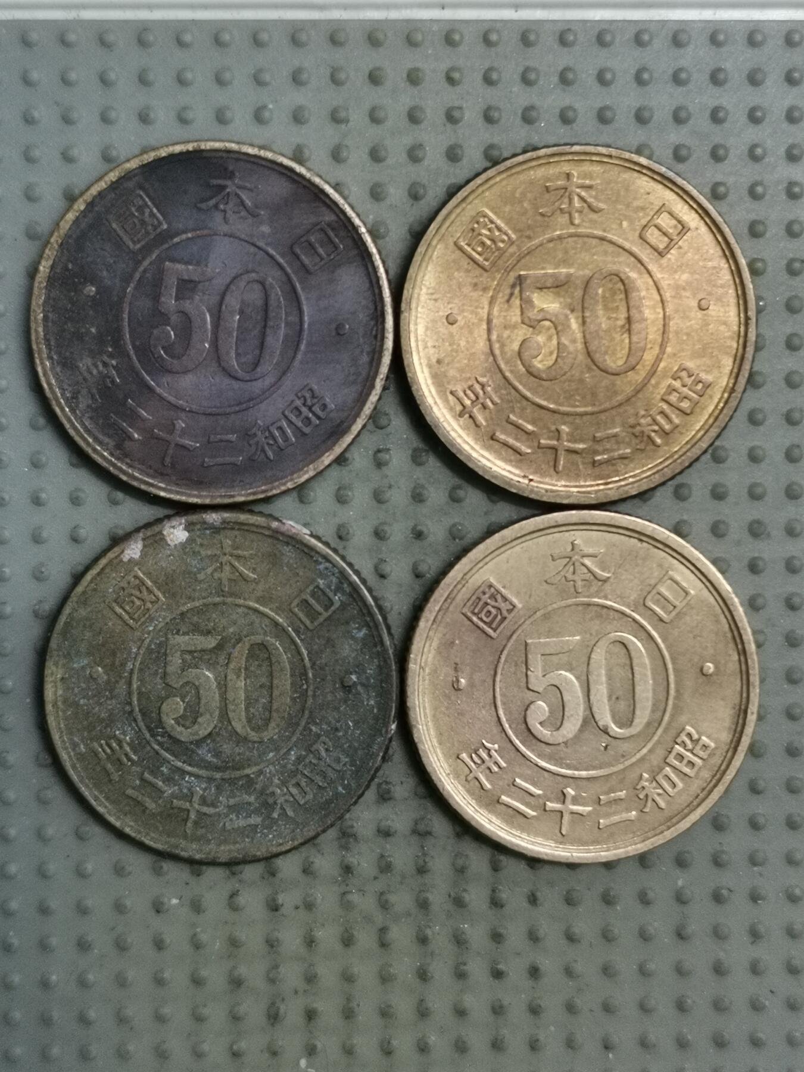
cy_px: 536
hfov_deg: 28.0
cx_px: 402
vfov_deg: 36.8
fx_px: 1610
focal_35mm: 52
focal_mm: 4.75
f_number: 1.8
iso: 400
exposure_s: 1/30
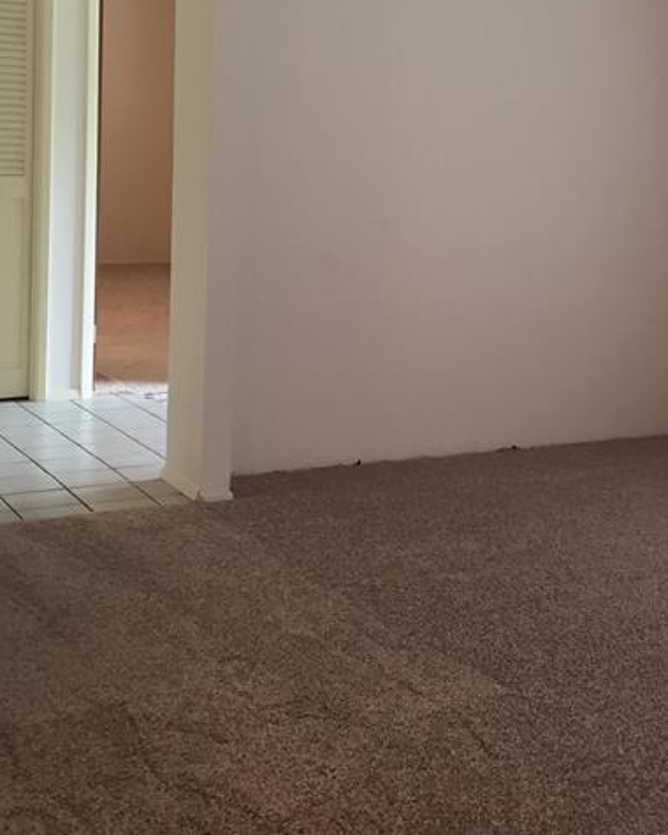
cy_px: 230
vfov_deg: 30.5
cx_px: 547
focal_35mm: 61
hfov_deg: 24.5
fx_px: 1507
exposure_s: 1/30
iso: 64
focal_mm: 4.15
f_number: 2.2
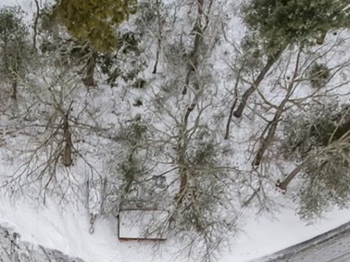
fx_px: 1314
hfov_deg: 15.0
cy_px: 457
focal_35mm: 130
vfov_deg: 10.7
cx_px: 12
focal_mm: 12.29
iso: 100
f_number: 2.8
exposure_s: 1/60
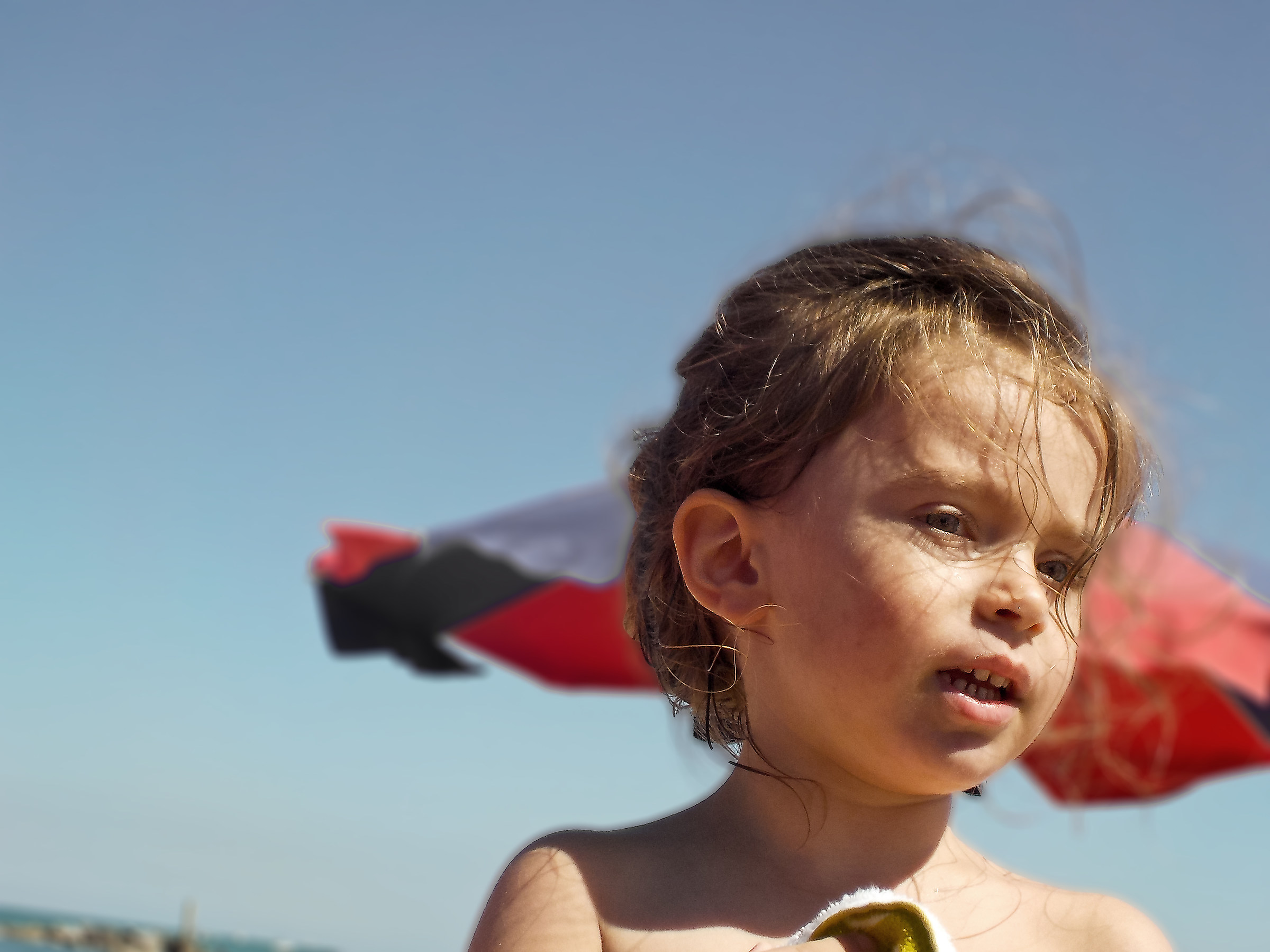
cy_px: 476
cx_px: 635
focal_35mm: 71
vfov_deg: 20.7
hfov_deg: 27.4
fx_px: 2604
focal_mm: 9.7
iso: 125
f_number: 5.3
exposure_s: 1/640
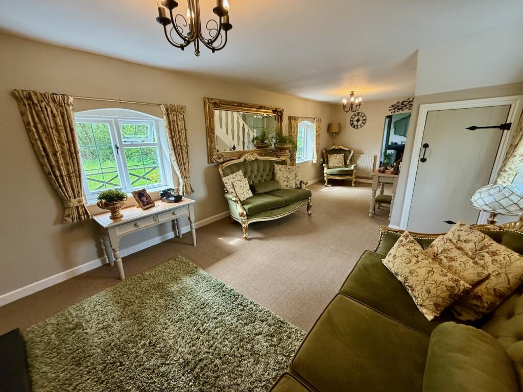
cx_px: 262
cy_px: 196
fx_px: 212
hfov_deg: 102.1
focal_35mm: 14
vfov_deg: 85.7
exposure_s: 1/99
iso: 125
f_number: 2.2
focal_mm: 2.22
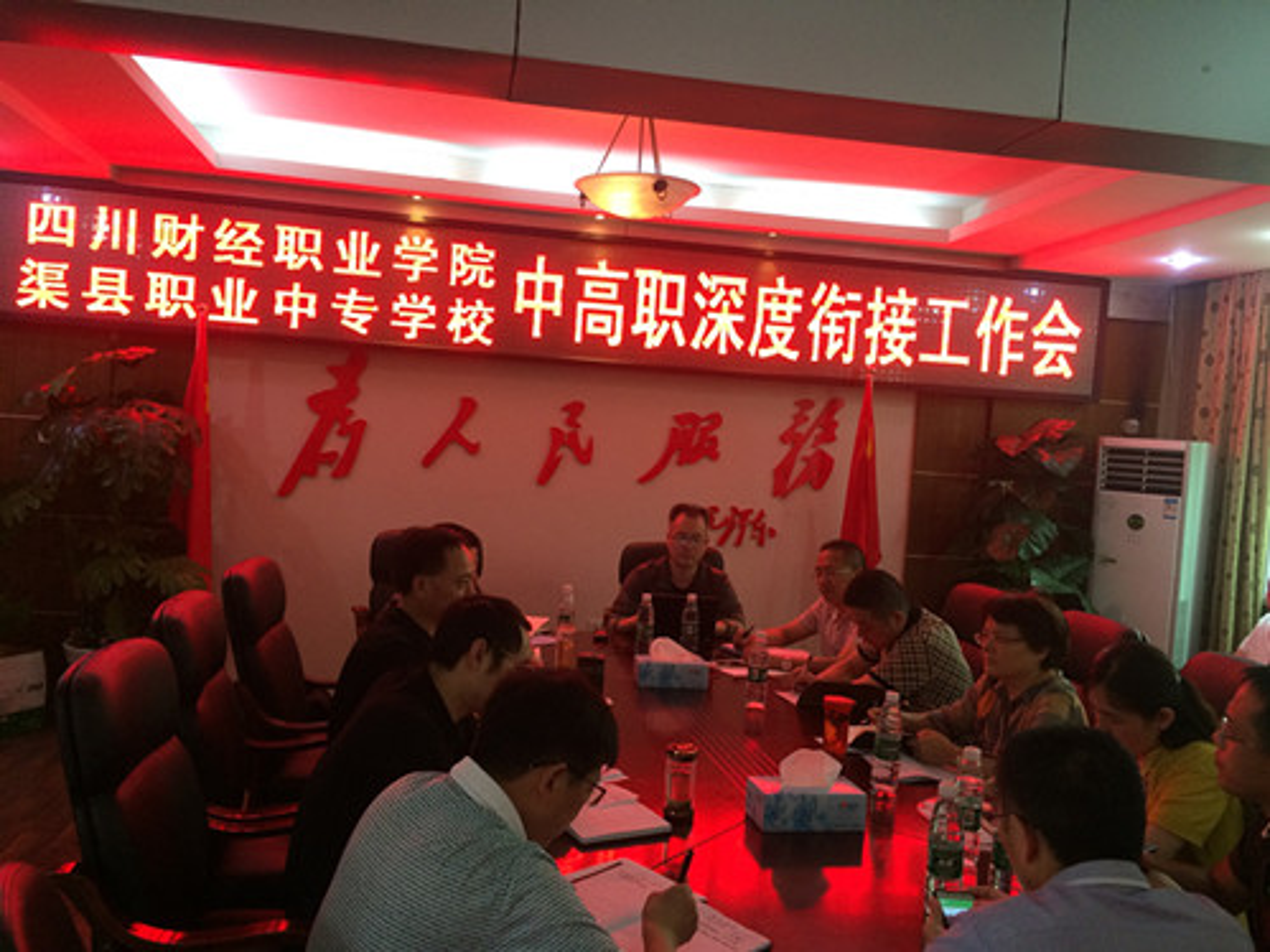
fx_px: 1064
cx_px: 635
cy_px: 476
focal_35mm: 29
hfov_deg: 61.7
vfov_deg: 48.2
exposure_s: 1/33
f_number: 2.2
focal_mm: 4.15
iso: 80
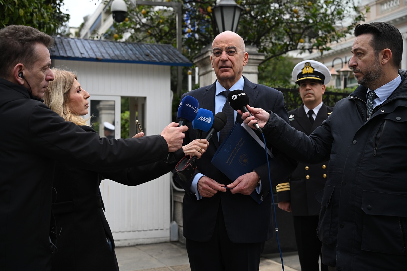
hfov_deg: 42.7
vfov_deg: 29.2
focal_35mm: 46
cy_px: 136
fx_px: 520
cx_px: 204
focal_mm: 46
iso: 110
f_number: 4
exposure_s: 1/250
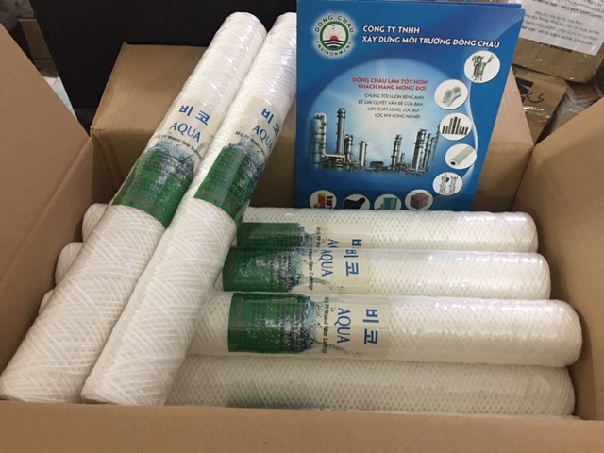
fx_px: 506
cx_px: 302
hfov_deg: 61.7
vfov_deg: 48.2
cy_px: 226
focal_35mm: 29
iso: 160
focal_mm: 4.15
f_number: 2.2
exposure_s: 1/8
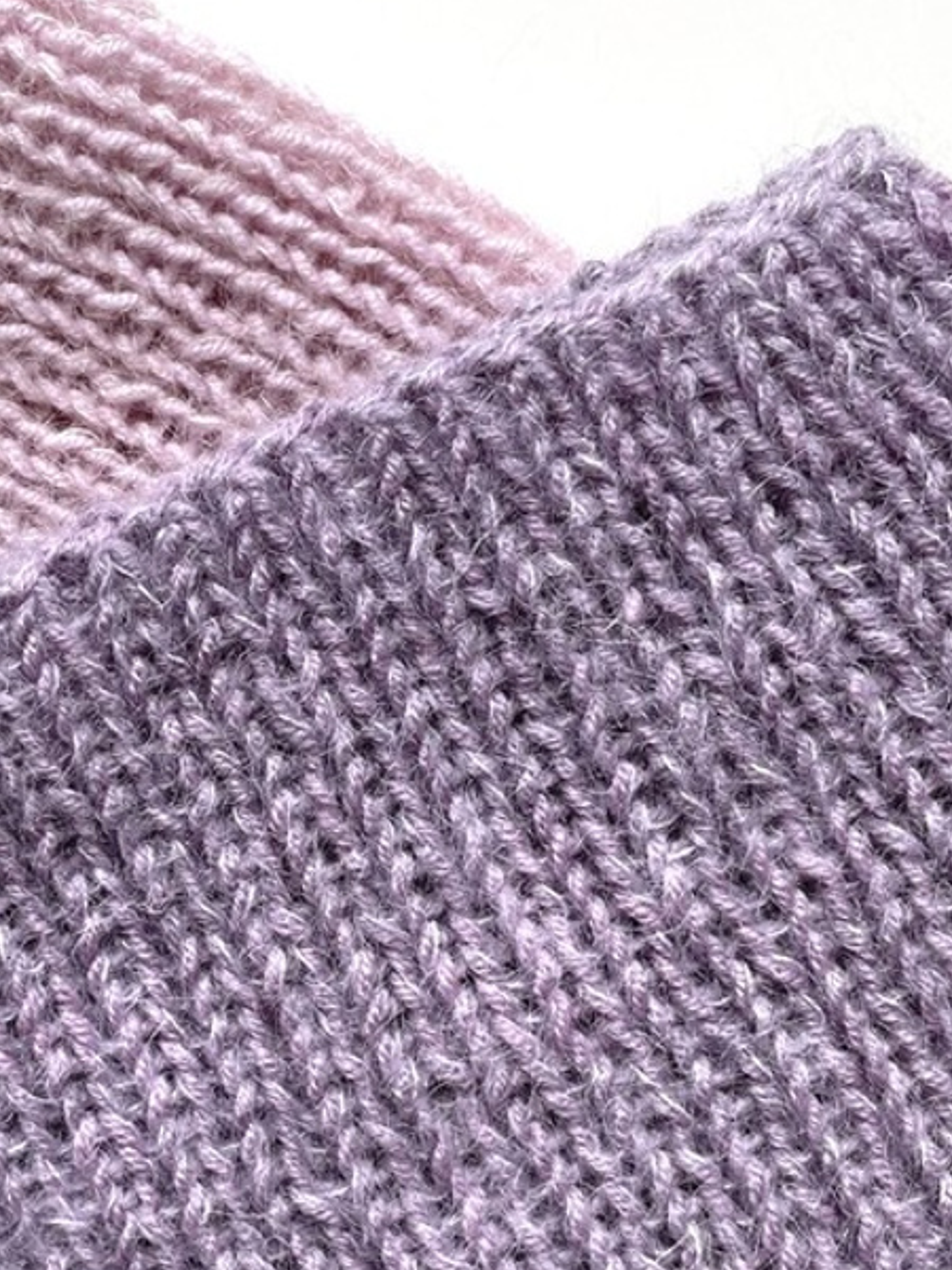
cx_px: 182
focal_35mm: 52
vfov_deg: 36.5
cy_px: 823
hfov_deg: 27.4
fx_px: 1907
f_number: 1.6
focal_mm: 4.2
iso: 64
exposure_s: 1/121
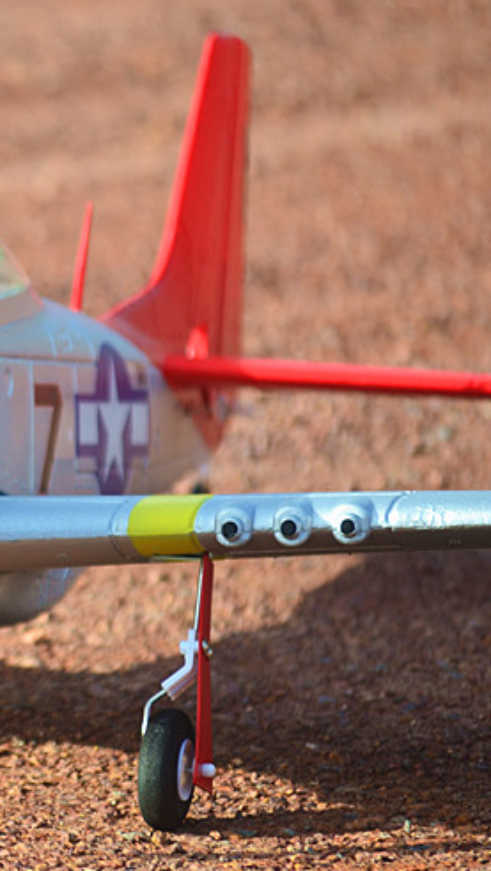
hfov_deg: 3.0
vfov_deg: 5.3
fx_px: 9437
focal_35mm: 408
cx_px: -163
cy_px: 429
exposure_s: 1/320
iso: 100
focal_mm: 160
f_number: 5.6
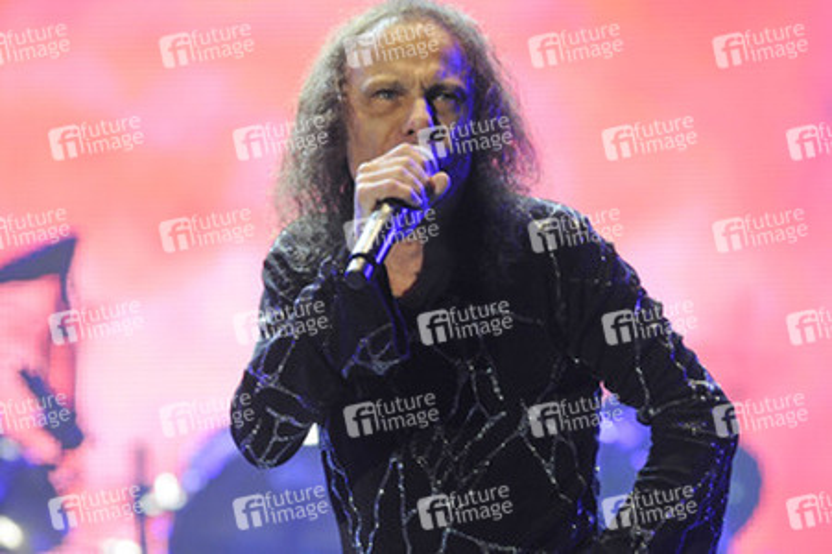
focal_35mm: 262
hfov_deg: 7.9
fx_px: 6062
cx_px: 416
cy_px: 277
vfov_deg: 5.2
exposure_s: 1/200
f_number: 4
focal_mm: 175
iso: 1250
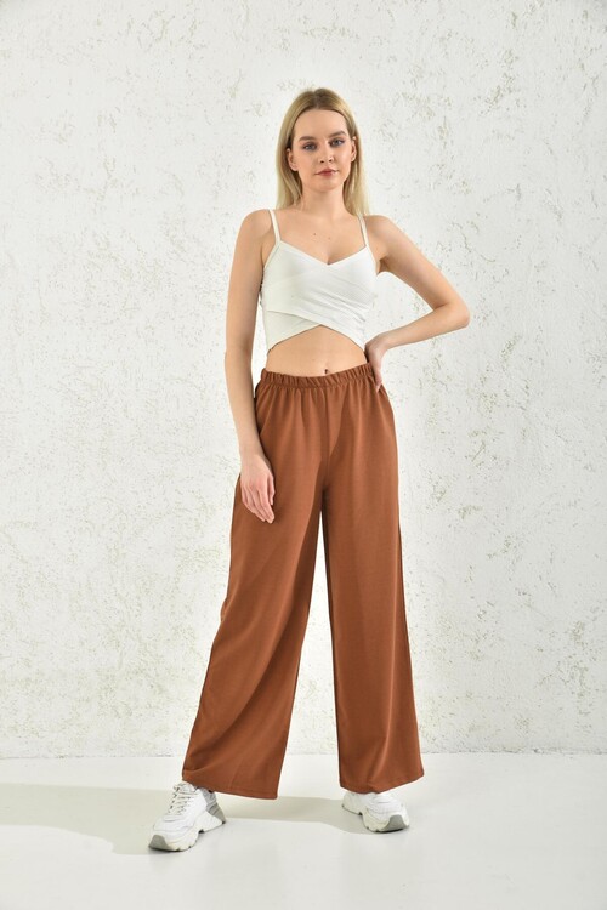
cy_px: 455
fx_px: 1315
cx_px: 304
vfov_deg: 38.2
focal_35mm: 52
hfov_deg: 26.0
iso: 100
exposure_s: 1/160
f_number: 7.1
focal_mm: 52
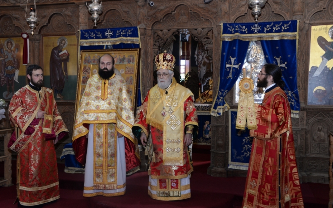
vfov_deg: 32.0
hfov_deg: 49.3
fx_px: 363
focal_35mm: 40
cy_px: 108
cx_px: 170
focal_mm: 38
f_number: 5.6
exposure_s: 1/100
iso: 1000
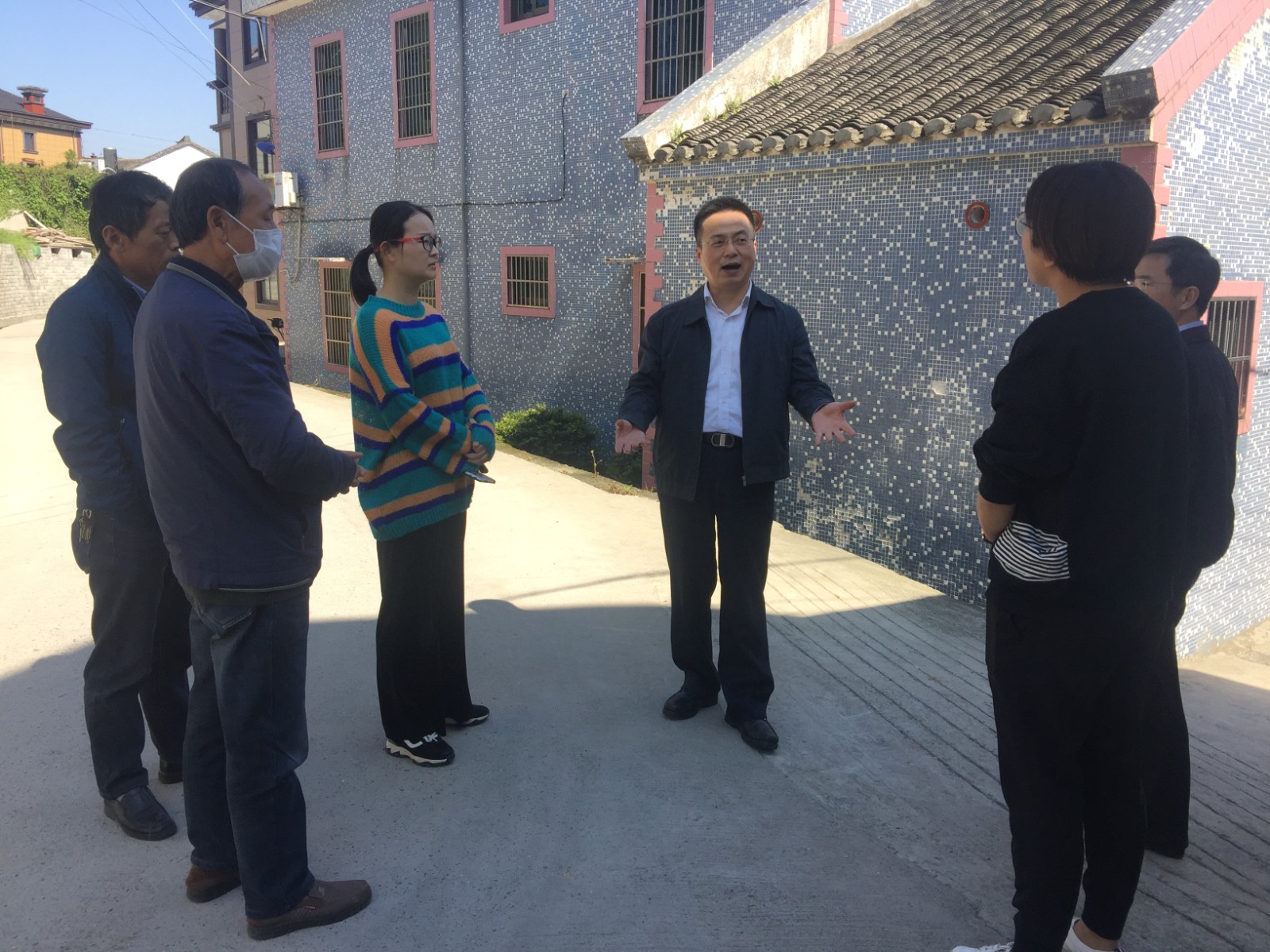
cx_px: 635
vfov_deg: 48.2
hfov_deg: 61.7
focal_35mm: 29
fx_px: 1064
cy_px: 476
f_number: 2.2
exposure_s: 1/824
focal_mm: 4.15
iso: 32
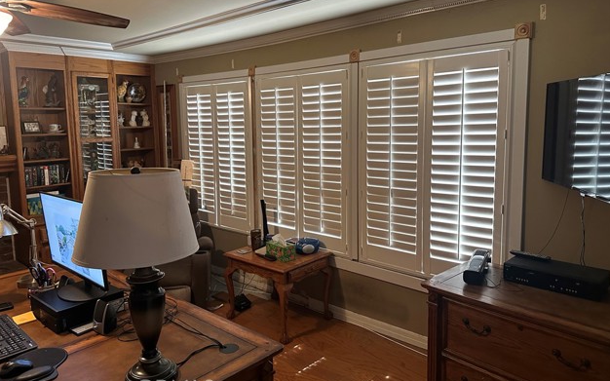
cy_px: 169
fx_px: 432
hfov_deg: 70.4
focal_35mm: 26
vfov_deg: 47.5
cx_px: 304
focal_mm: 6.86
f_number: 1.78
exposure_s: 1/60
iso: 400
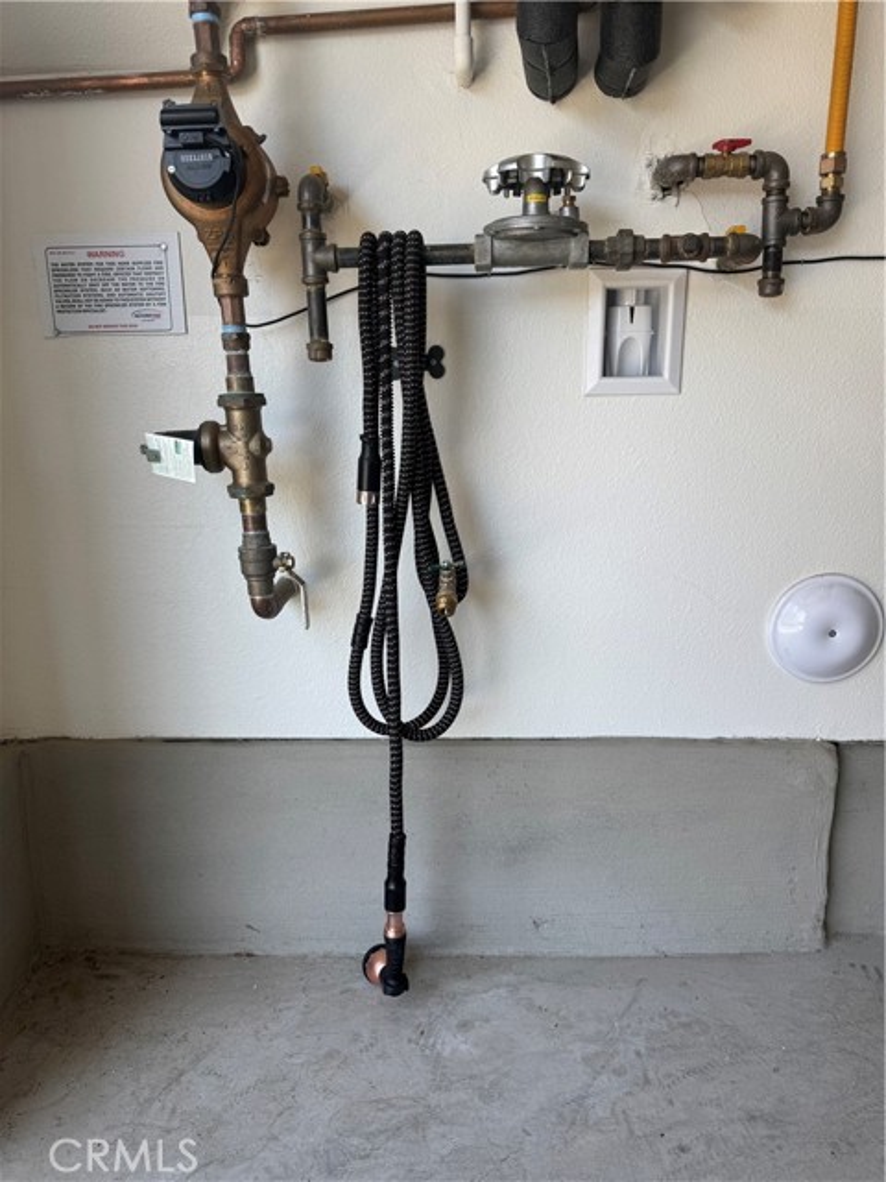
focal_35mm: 24
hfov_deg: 56.8
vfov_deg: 71.6
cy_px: 591
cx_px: 443
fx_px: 819
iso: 80
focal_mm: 6.76
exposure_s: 1/439
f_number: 1.78
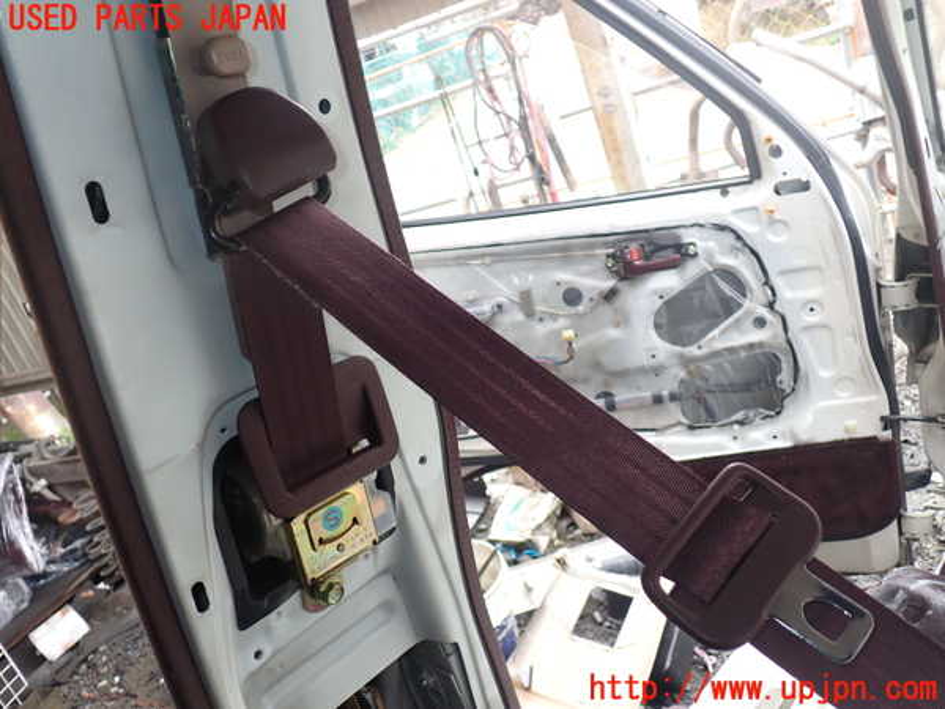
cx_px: 472
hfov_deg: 60.0
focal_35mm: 30
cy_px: 354
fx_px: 819
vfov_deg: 46.8
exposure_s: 1/80
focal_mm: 5.4
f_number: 2.3
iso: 100
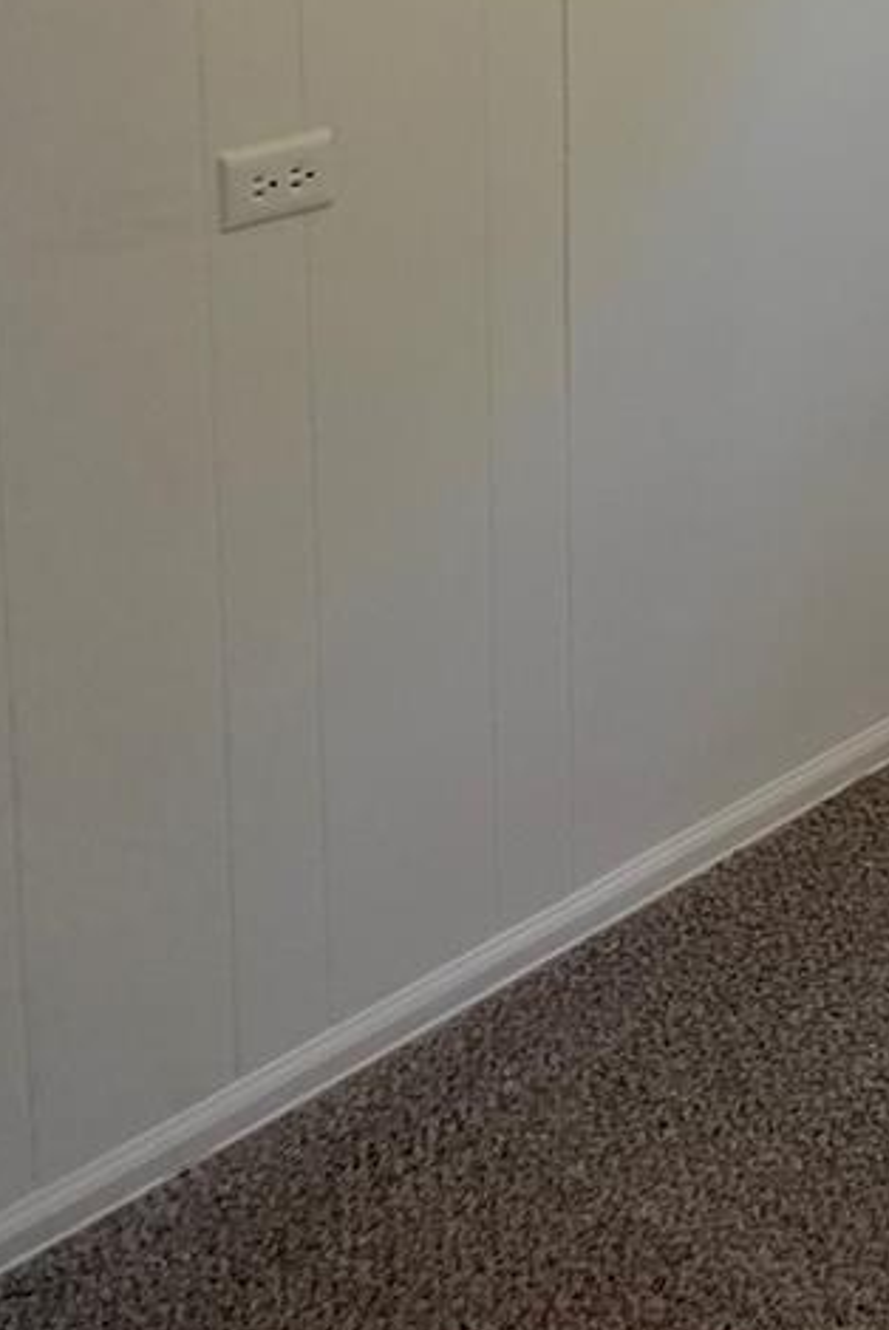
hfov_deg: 18.7
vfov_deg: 27.2
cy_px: -59
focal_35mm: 69
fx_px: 2552
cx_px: 1079
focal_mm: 5.1
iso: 50
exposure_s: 1/120
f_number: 1.6
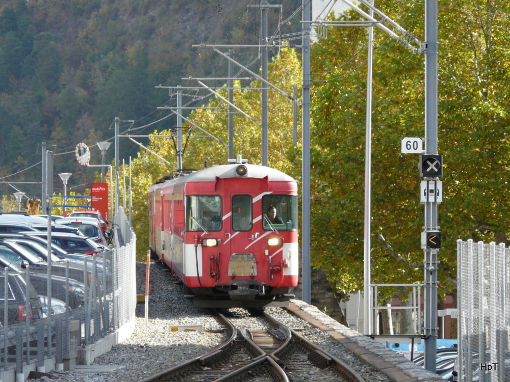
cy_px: 191
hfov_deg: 8.3
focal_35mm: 239
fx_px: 3521
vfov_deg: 6.2
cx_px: 255
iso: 160
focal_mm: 39.3
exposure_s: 1/320
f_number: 4
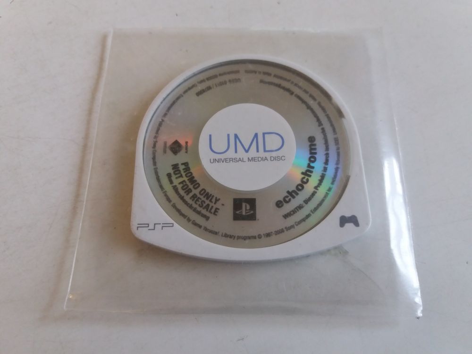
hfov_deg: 63.4
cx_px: 236
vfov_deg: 49.7
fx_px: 382
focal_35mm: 28
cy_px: 177
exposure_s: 1/25
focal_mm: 3.7
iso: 160
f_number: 1.9
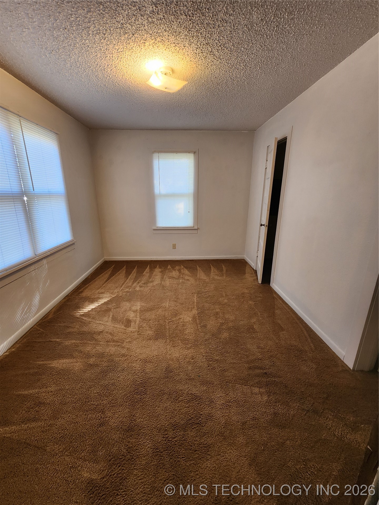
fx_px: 190
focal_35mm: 13
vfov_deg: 106.2
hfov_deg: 89.9
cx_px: 190
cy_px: 252
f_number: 2.2
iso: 250
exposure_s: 1/60
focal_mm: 2.2
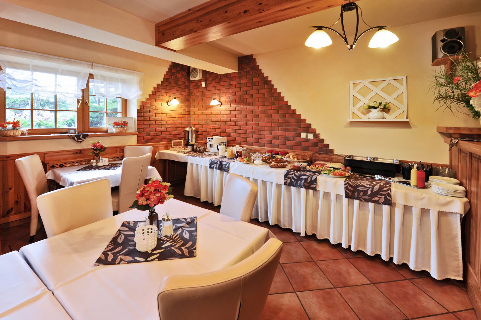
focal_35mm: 15
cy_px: 160
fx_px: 200
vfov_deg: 77.3
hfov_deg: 100.4
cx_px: 240
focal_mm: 15
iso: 400
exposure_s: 1/3
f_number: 10
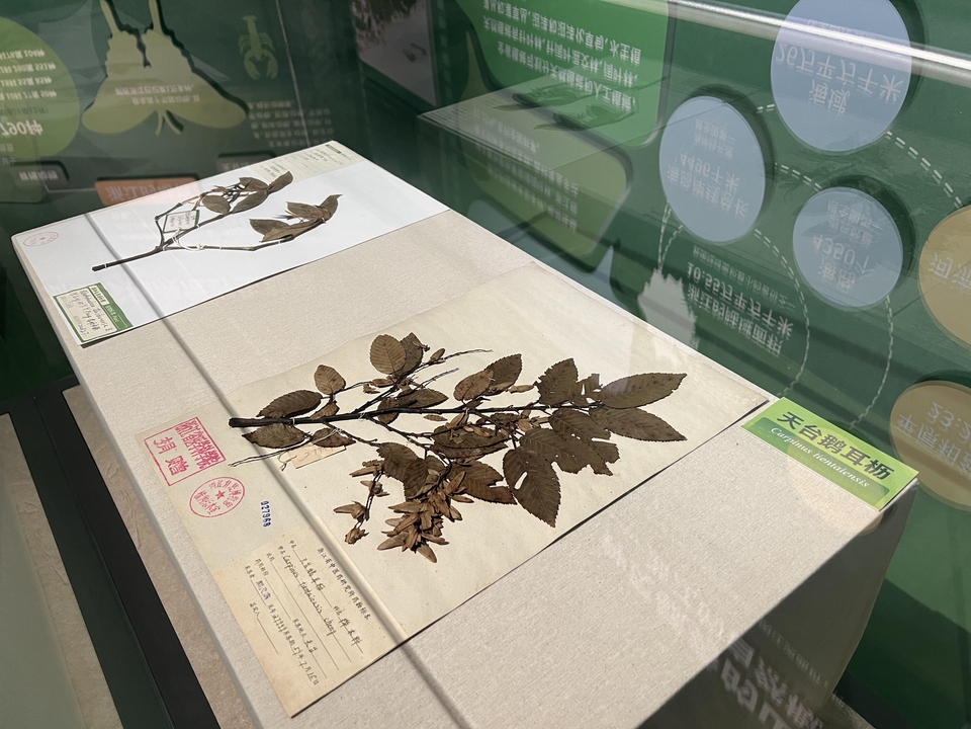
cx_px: 486
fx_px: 729
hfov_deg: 67.3
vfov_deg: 53.1
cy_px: 364
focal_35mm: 26
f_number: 1.5
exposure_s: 1/50
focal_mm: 5.7
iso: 100
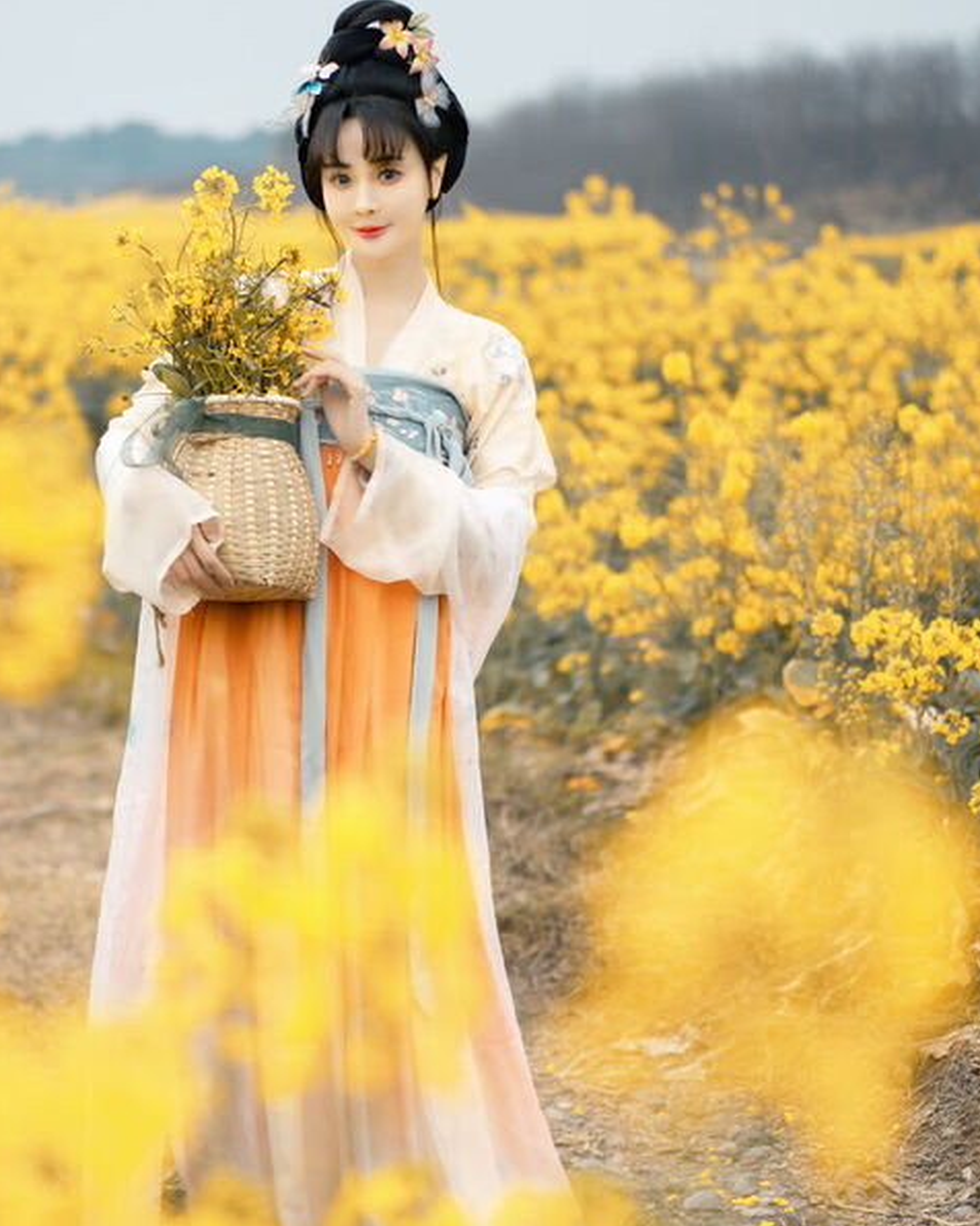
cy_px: 683
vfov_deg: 21.0
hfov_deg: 16.8
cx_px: 268
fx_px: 3303
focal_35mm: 91
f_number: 1.8
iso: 400
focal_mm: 55
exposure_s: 1/1600
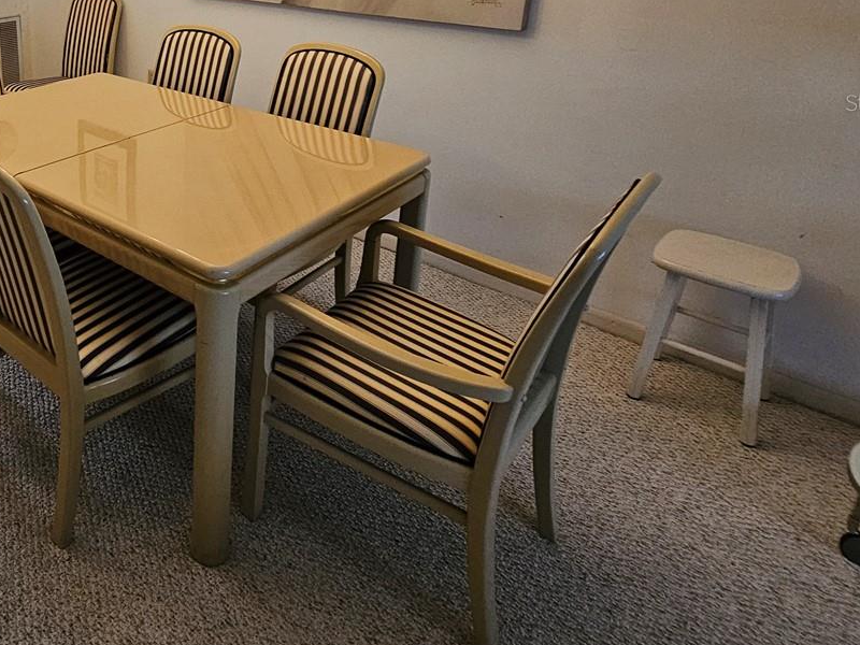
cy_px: 102
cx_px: 87
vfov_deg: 49.0
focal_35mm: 26
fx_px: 646
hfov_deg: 57.8
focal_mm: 2.2
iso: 320
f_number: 2.2
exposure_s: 1/60
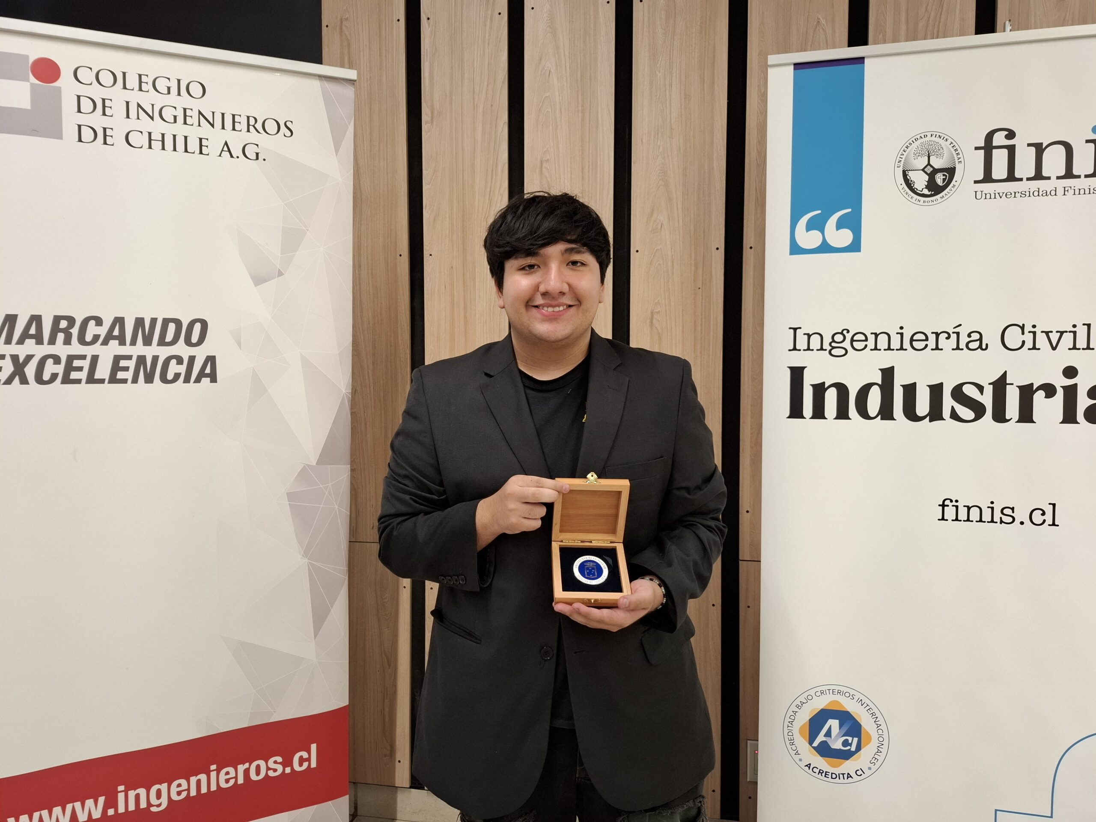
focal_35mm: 23
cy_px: 411
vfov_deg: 58.9
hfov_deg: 73.9
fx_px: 728
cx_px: 548
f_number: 1.8
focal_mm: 5.54
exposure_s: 1/50
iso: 200
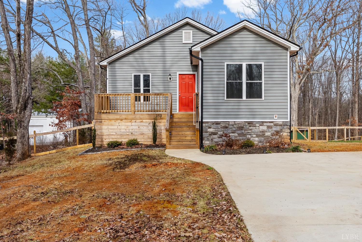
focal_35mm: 32
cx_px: 181
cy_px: 121
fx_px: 327
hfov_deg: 57.9
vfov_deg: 40.6
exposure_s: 1/1000
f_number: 8
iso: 1250
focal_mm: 32.5
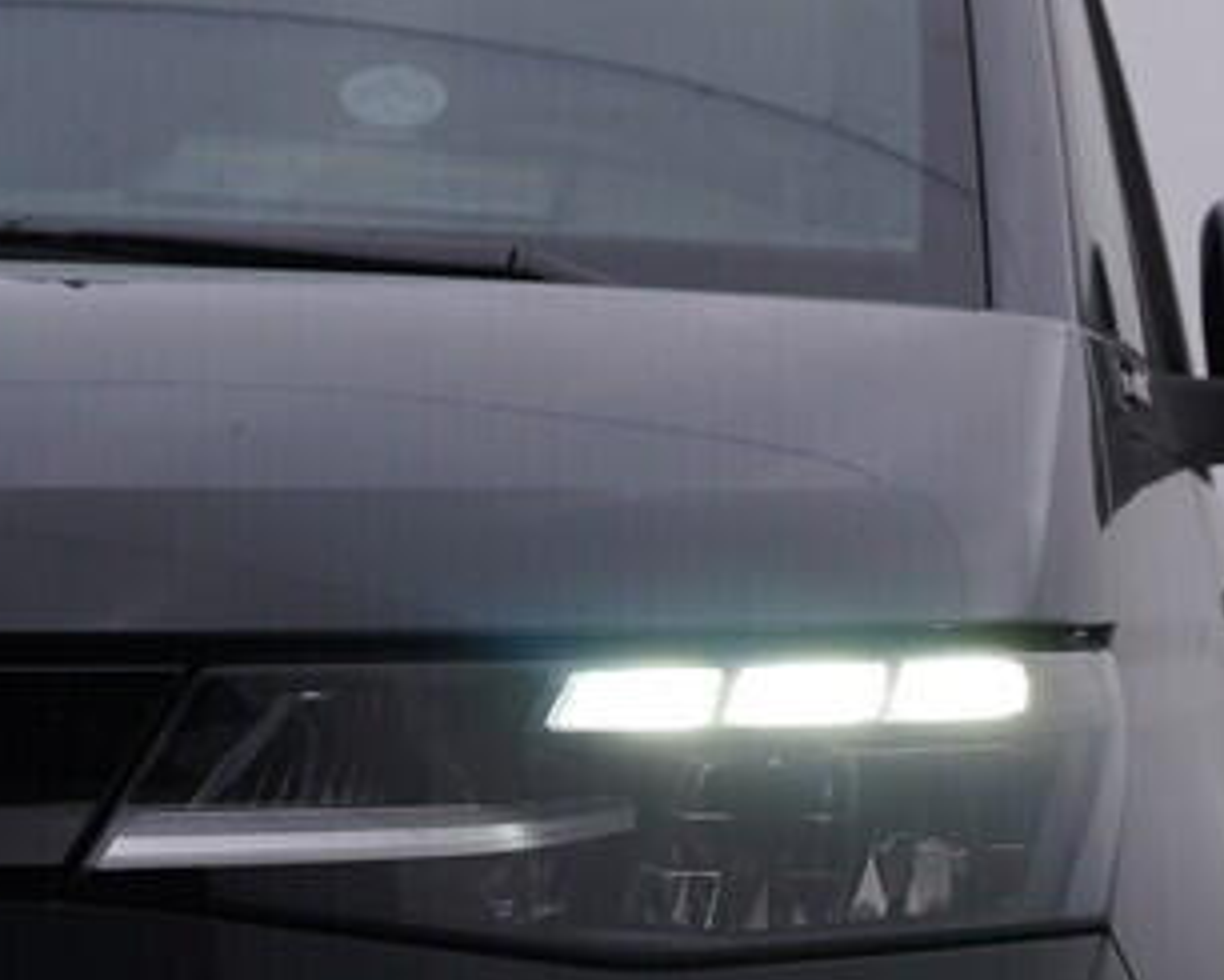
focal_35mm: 113
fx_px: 4095
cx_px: 1536
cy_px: 1042
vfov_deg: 13.4
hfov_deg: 16.2
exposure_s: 1/125
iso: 125
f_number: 5
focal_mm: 24
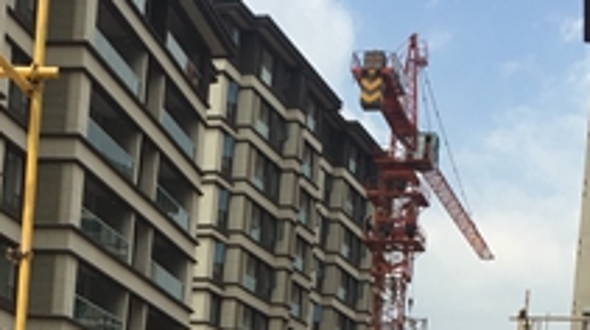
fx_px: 1500
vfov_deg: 11.7
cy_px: 565
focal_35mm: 96
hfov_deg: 22.0
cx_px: 123
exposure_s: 1/1980
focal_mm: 4.15
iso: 32
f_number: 2.2
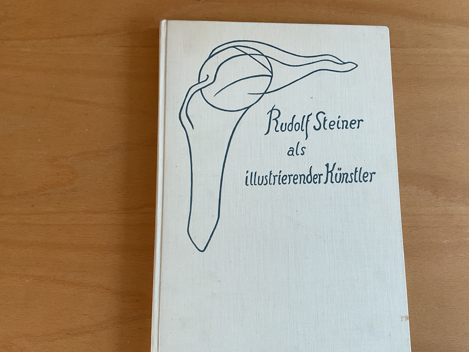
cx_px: 255
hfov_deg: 53.9
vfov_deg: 41.7
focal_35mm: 34
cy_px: 198
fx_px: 461
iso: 64
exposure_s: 1/60
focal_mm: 3
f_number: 1.8
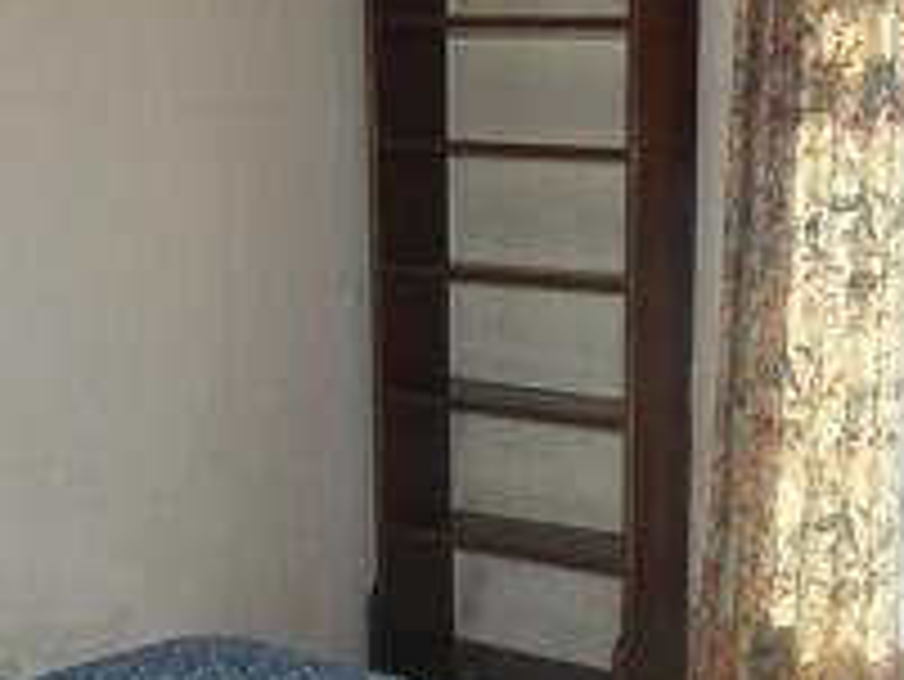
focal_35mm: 58
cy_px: 498
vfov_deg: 25.0
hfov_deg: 31.7
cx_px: 807
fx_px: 1516
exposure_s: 1/200
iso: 80
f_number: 2.8
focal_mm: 3.6
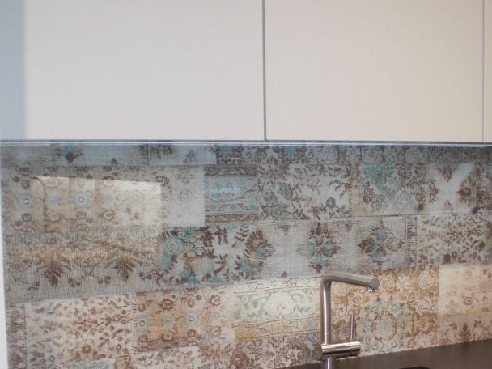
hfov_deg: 29.8
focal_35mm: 64
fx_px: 910
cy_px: 278
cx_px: 372
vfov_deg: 22.7
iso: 200
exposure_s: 1/60
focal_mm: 6.3
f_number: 3.1
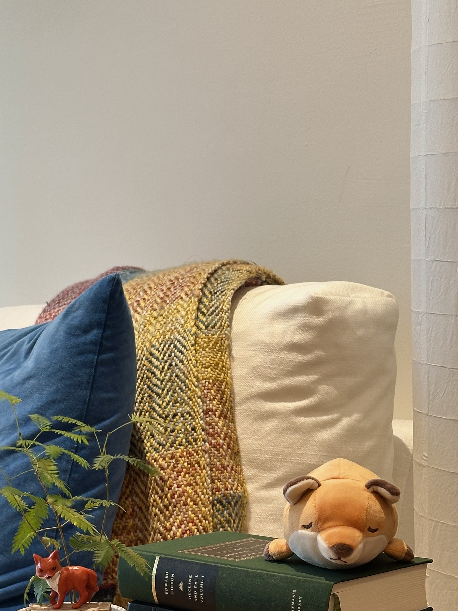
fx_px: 1411
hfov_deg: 18.3
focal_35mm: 80
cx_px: 113
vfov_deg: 24.3
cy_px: 412
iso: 64
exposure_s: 1/50
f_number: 1.78
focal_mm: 6.86
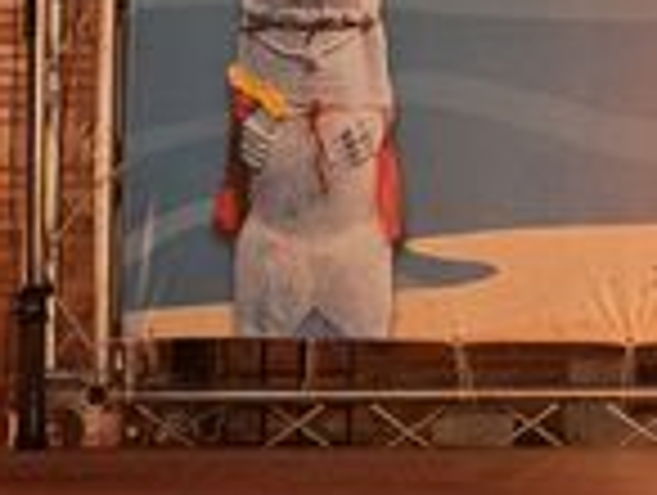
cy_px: 126
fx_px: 3745
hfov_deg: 9.7
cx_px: 999
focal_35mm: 197
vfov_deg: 7.6
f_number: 1.9
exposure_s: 1/25
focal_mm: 6.12
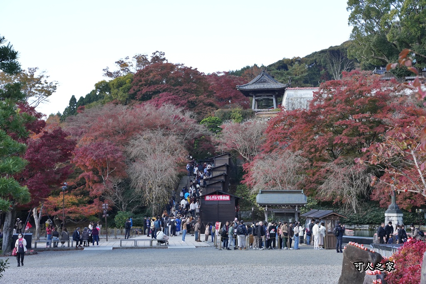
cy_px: 142
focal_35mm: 70
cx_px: 213
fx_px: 828
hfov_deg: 28.8
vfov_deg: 19.5
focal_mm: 70
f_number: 7.1
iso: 1000
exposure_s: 1/500
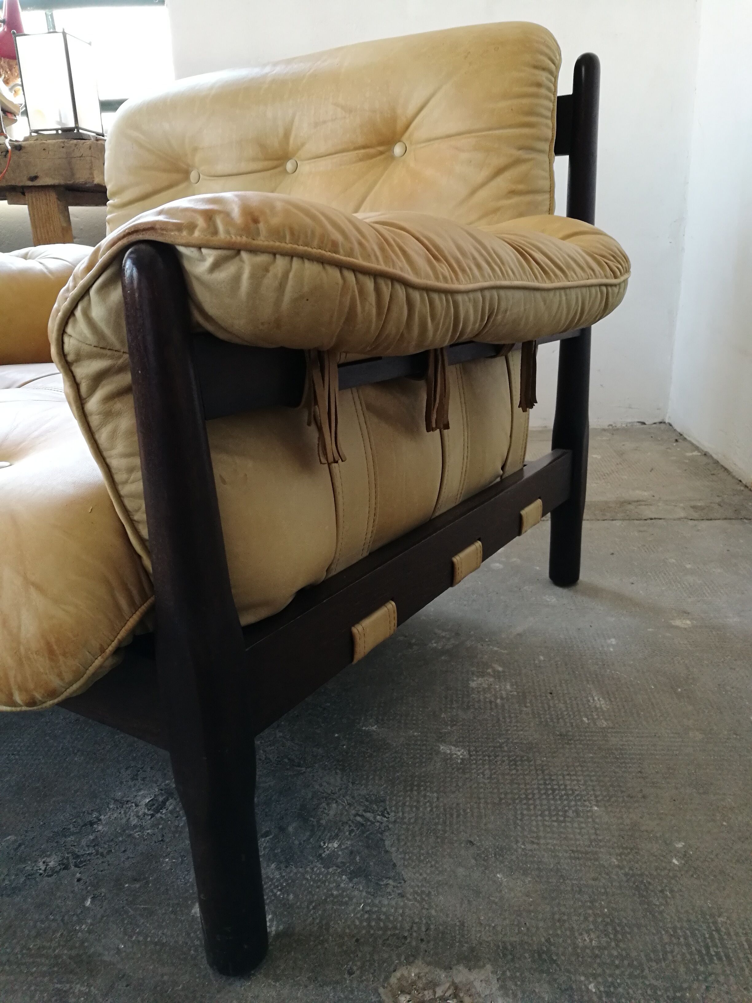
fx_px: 782
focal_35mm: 27
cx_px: 376
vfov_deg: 65.3
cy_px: 502
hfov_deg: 51.4
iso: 160
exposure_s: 1/50
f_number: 2.2
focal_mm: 4.5
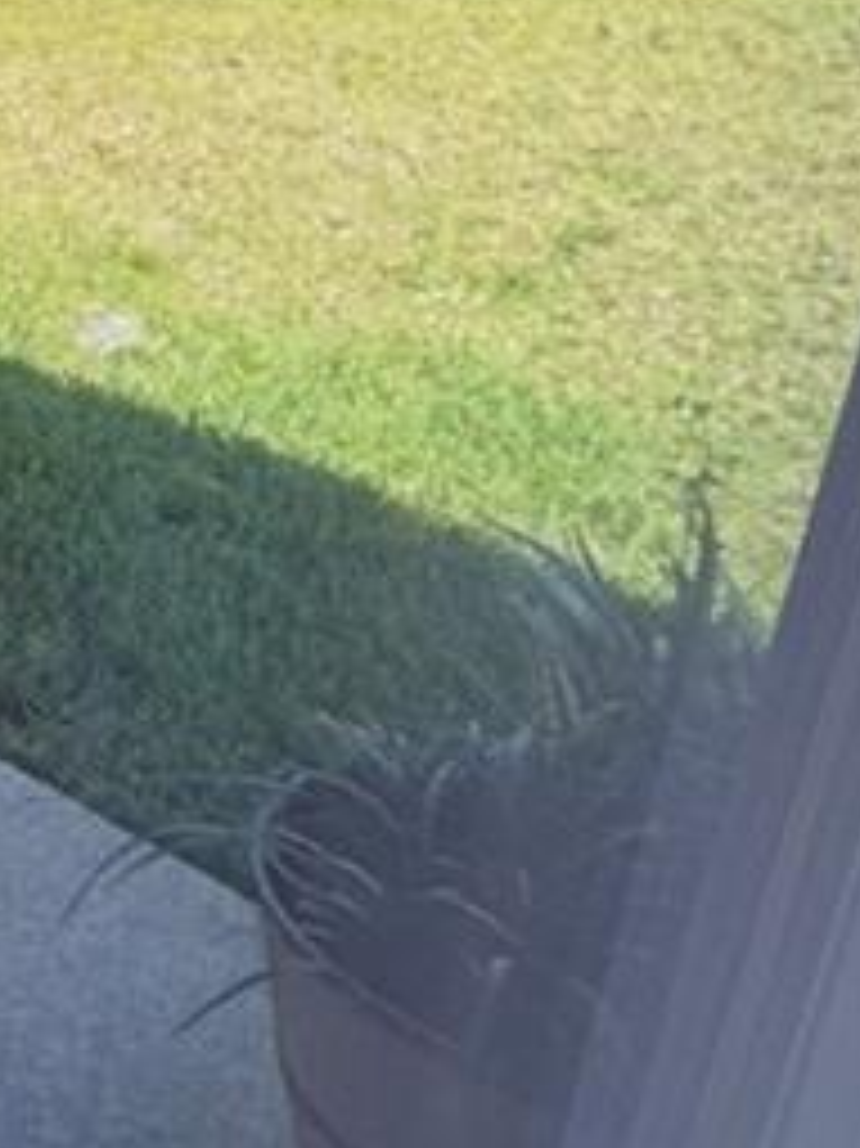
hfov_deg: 16.9
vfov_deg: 29.1
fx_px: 2188
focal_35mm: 66
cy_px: 329
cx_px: -828
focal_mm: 2.22
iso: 25
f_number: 2.2
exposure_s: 1/120
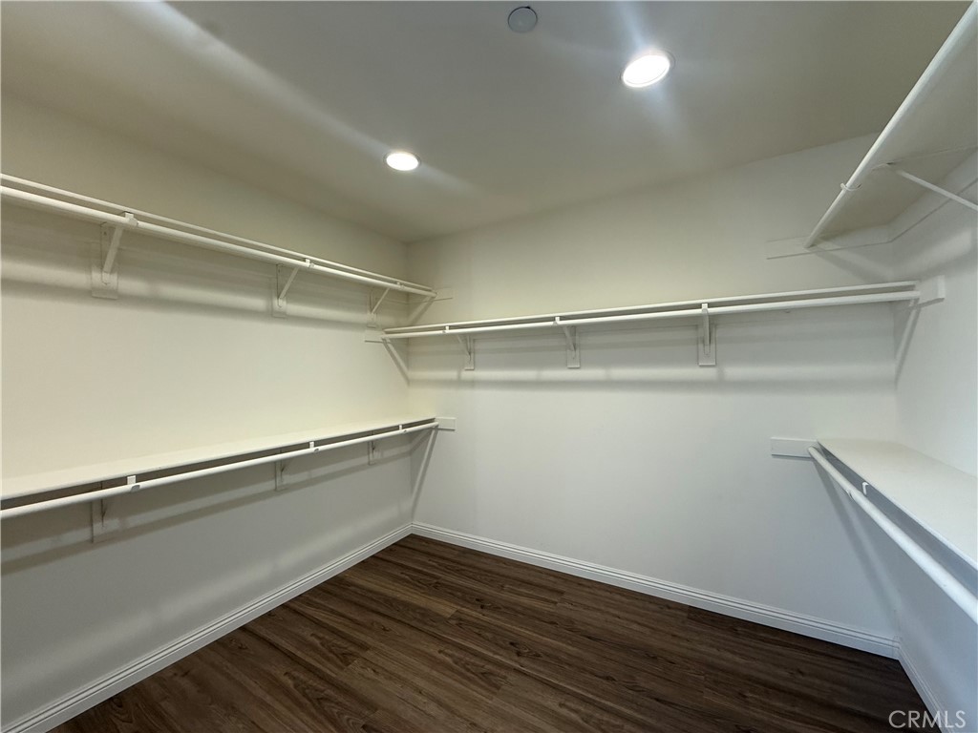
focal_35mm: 14
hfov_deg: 102.1
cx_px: 489
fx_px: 396
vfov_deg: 85.7
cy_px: 366
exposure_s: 1/60
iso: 200
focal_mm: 2.22
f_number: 2.2
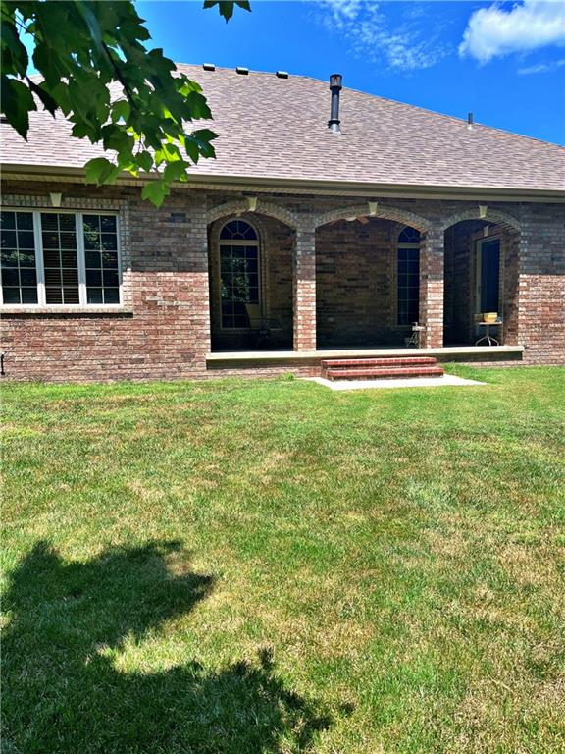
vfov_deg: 67.3
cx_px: 282
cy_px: 377
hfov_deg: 53.1
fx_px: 566
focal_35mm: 26
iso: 50
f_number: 1.6
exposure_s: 1/1558
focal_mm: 5.1
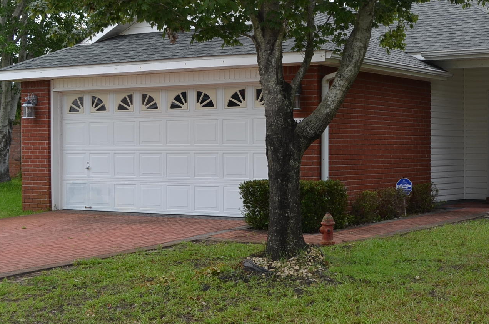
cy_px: 154
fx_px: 868
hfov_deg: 30.7
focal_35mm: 64
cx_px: 390
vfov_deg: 21.1
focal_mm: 22
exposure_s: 1/200
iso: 100
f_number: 7.1
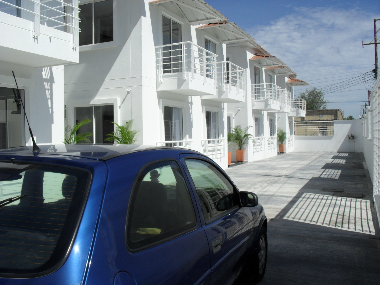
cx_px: 190
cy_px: 142
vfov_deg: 40.7
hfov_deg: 52.6
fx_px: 384
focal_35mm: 35
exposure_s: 1/350
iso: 100
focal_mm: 6.3
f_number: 8.4
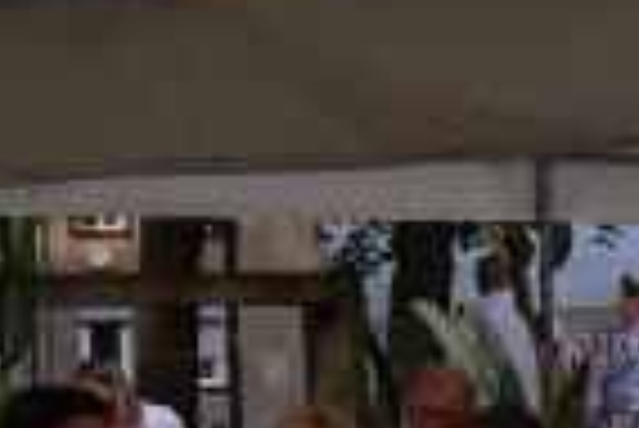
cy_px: 469
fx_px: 2647
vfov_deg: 9.1
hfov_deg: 12.3
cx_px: 1256
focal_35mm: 149
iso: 100
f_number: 9
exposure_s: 1/80
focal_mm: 22
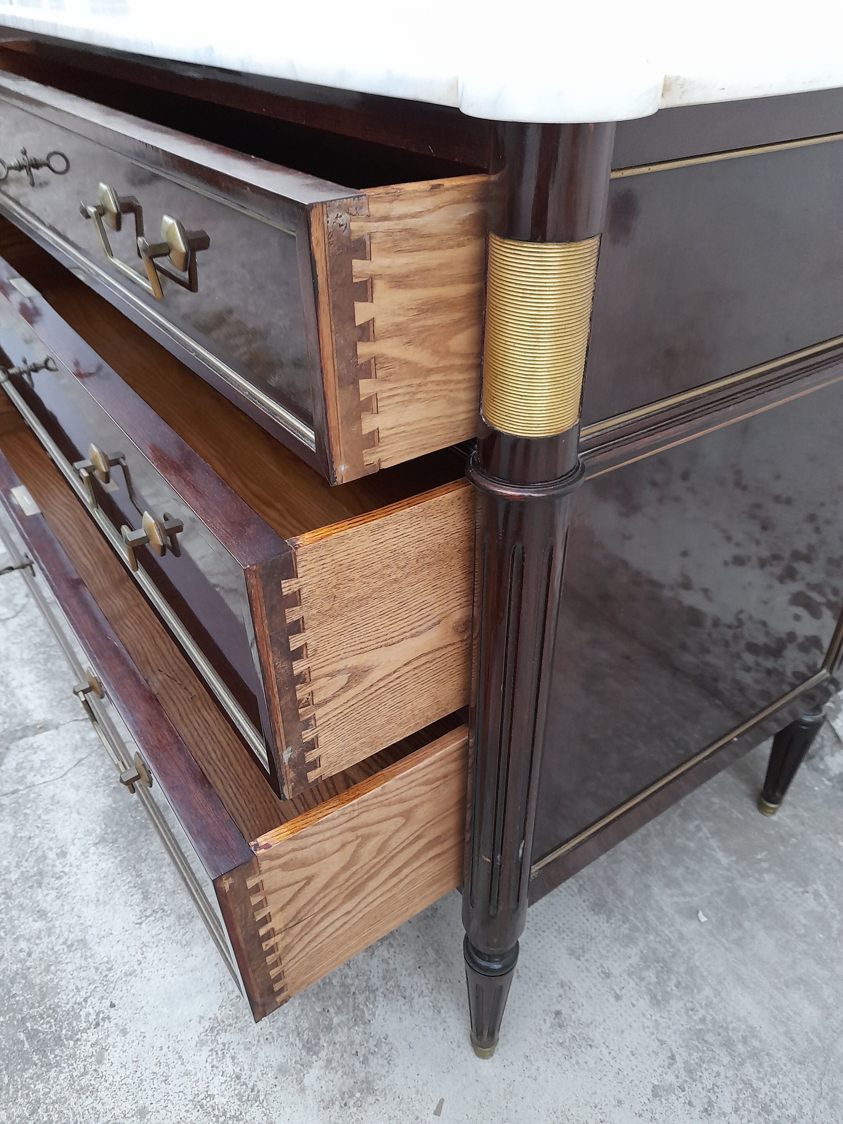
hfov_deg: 54.9
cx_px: 422
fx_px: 812
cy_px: 562
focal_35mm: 25
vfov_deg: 69.4
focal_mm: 4.6
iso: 320
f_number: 2
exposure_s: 1/30
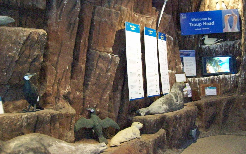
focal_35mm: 39
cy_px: 65
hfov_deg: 50.4
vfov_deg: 32.7
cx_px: 125
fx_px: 261
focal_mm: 6
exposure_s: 1/19.9
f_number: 2.7
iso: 800
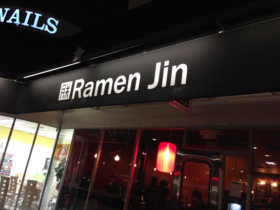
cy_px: 105
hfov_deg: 29.4
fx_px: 534
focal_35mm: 66
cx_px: 140
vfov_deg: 22.3
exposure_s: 1/20
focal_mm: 4.12
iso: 250
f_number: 2.4
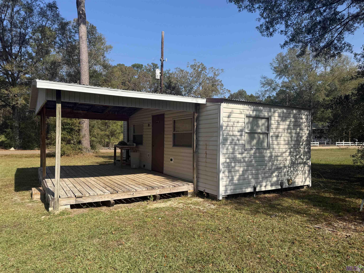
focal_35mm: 24
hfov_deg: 71.6
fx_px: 252
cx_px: 182
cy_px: 136
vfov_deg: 56.8
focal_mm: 6.76
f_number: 1.78
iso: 80
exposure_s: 1/3584
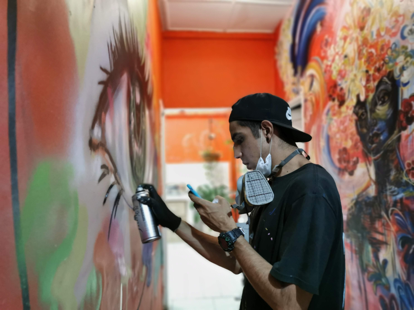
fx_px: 323
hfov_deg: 65.3
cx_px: 207
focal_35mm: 27
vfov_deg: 51.4
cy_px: 155
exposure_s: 1/30
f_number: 1.8
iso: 500
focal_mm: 5.58
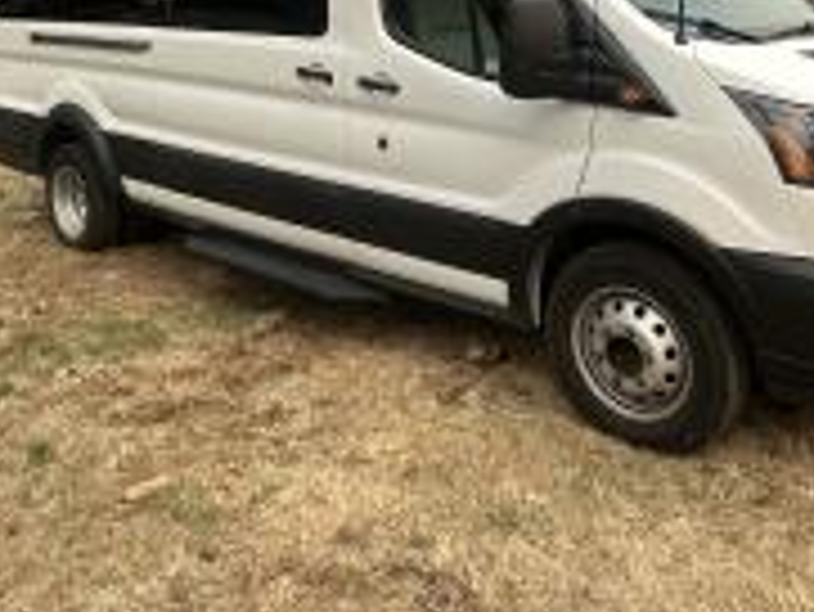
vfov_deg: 34.0
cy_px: 18
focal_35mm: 39
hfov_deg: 47.8
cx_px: 391
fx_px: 918
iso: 40
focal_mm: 2.22
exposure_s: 1/418
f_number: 2.2
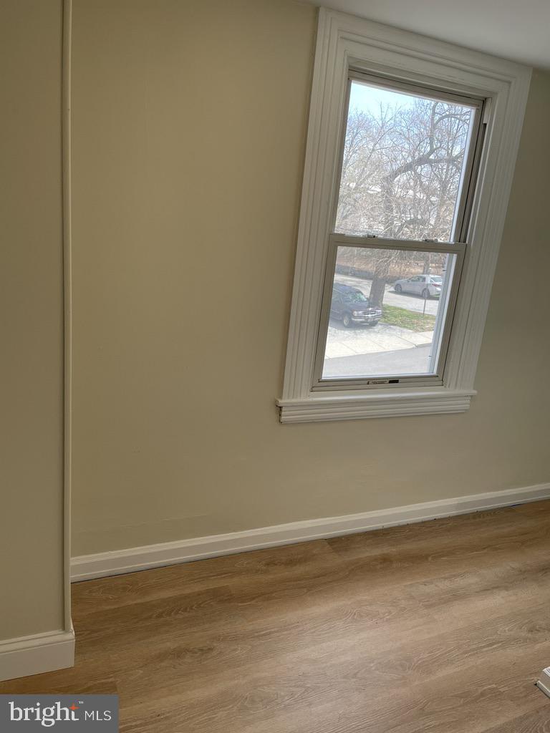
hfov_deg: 53.1
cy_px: 366
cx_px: 275
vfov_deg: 67.3
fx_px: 551
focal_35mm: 26
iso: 32
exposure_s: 1/191
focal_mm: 4.2
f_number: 1.6
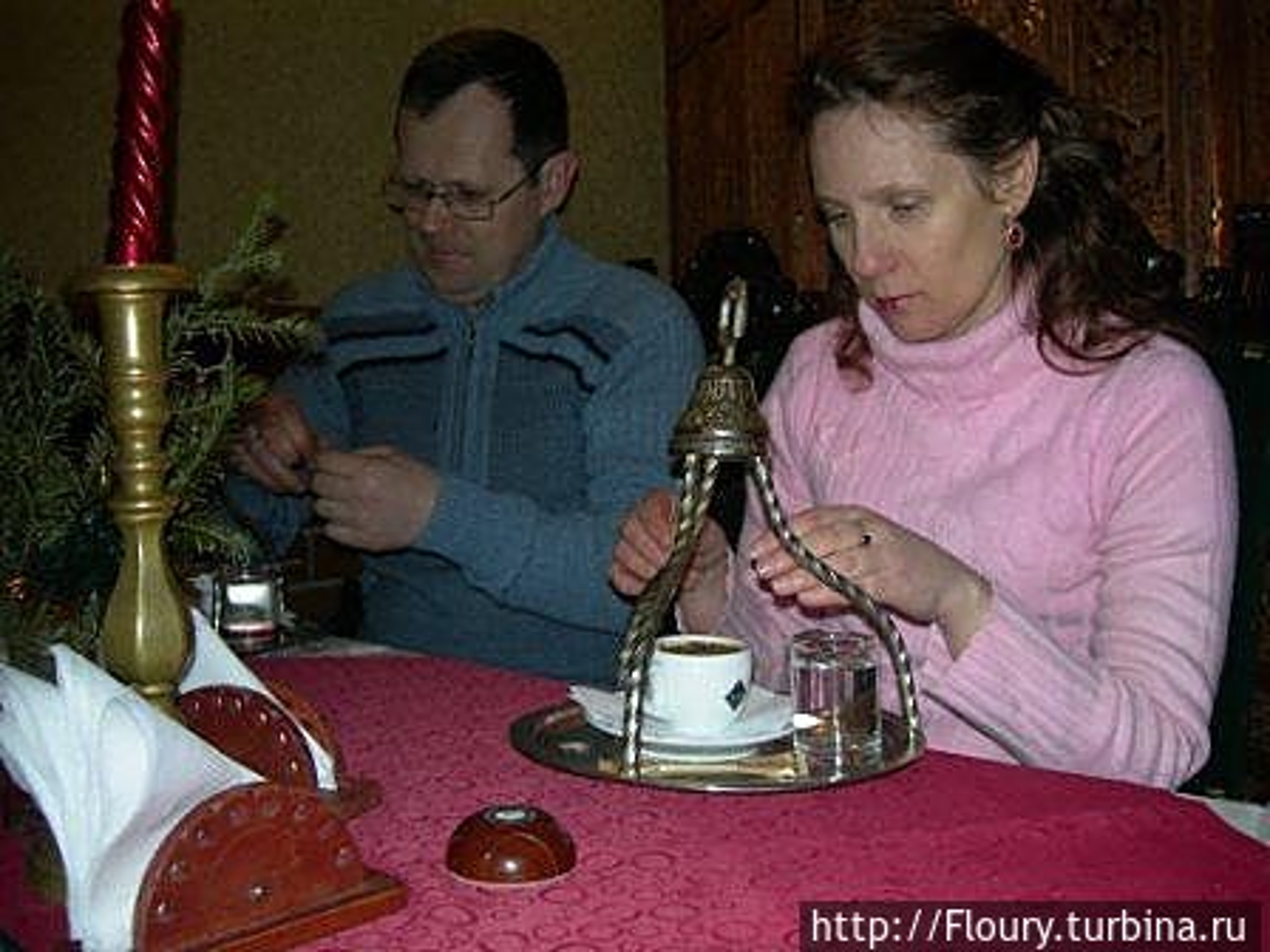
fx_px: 1394
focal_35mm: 38
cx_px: 635
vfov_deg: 37.7
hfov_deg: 49.0
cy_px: 476
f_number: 2.8
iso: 50
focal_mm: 7.8
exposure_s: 1/60.1
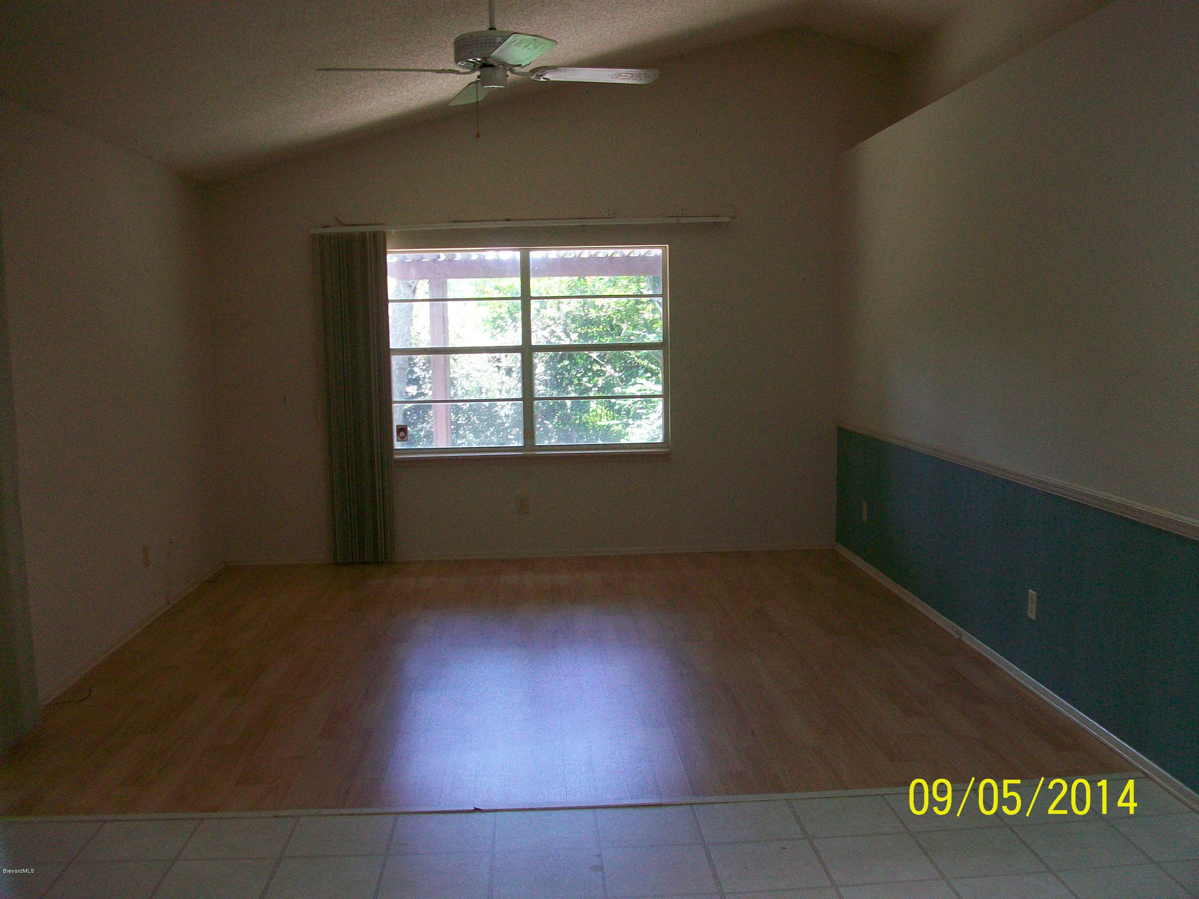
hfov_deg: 56.8
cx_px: 600
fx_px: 1108
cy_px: 450
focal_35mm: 32
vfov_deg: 44.2
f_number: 2.8
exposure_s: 1/60
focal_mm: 5.7
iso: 120
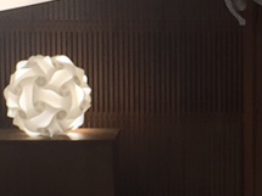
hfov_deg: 9.0
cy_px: 34
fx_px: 1664
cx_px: 233
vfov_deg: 6.7
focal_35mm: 220
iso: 40
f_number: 2.2
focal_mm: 4.15
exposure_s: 1/60
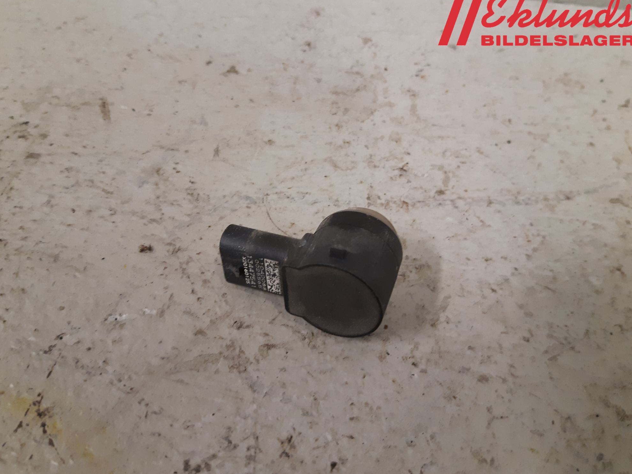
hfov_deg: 65.3
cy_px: 237
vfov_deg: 51.4
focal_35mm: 27
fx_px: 493
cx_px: 307
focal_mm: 3.93
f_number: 1.7
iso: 200
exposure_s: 1/50
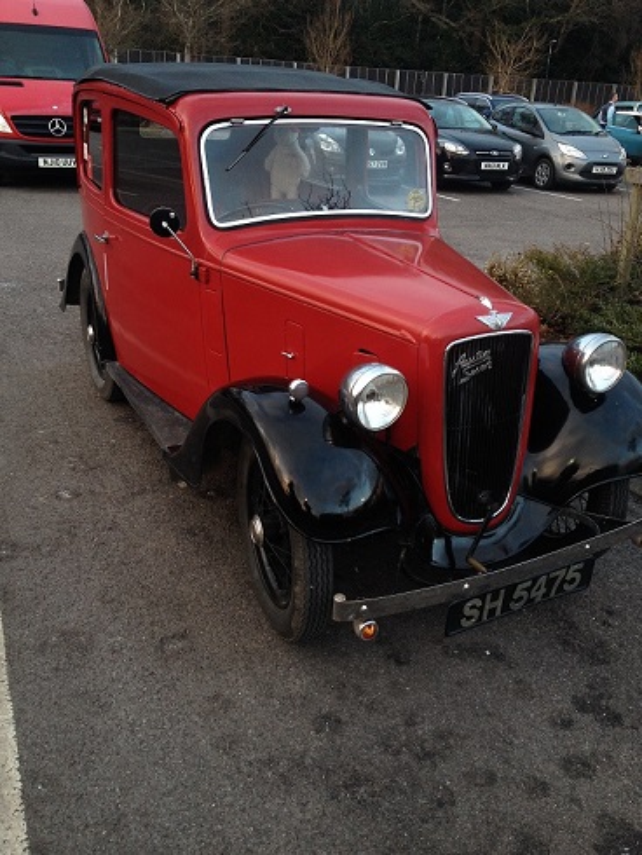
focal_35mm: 35
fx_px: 865
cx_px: 321
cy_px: 428
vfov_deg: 52.6
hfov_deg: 40.7
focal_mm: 4.28
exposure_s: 1/35
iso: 50
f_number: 2.4
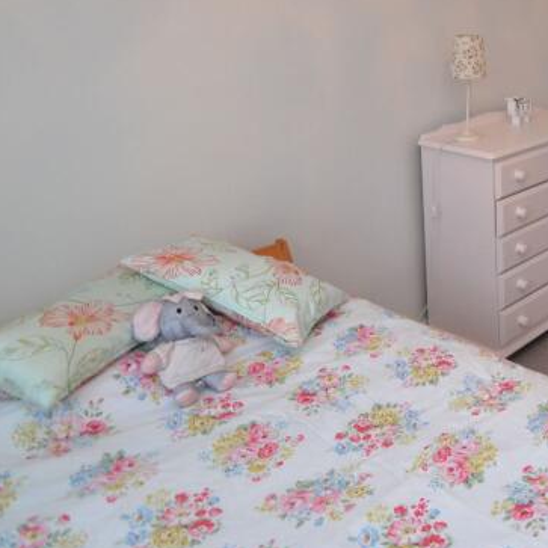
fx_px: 645
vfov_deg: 42.0
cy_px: 46
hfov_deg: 37.4
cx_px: 623
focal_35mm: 36
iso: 640
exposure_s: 1/60
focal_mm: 10
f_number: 3.5
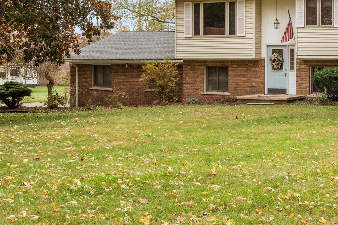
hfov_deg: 31.0
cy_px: 58
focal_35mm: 63
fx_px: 591
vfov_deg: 21.4
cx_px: 277
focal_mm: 35
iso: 250
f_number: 9
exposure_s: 1/80
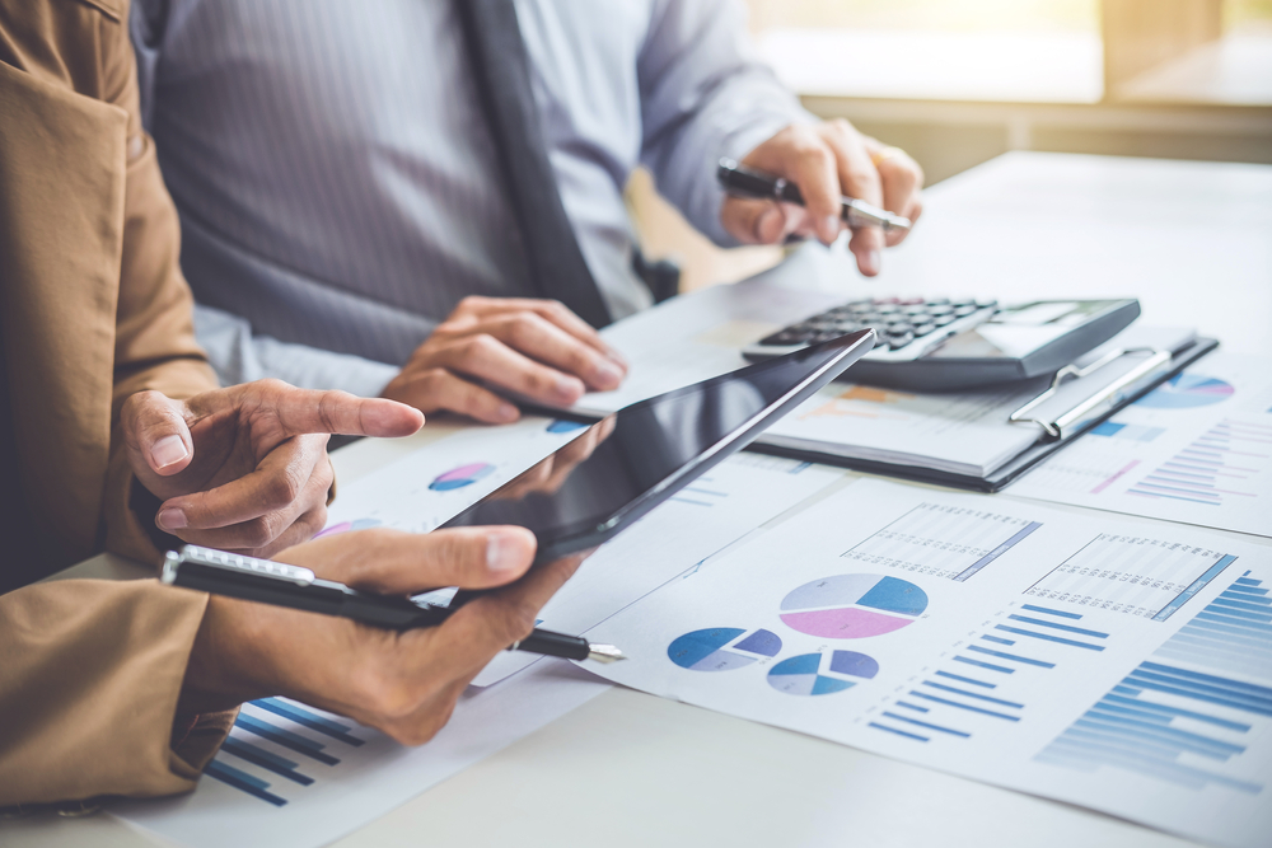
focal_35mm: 53
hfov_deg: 37.5
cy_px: 424
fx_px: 1873
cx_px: 636
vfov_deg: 25.5
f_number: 2.8
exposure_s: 1/100
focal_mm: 35
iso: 200
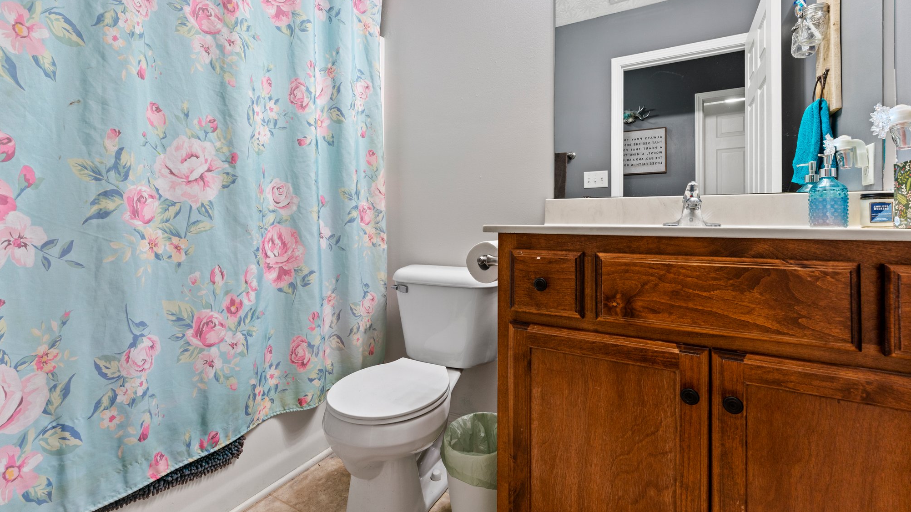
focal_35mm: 15
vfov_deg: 70.3
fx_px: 362
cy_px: 226
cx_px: 465
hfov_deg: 103.0
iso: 400
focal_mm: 14
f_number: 7.1
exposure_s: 1/15
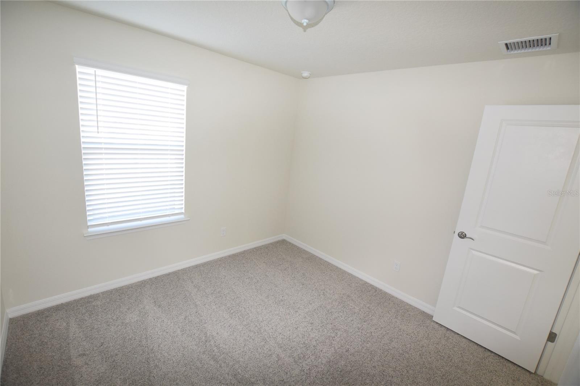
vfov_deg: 77.3
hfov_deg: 100.4
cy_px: 193
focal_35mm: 15
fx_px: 242
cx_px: 290
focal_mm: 10
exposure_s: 1/80
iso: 800
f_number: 4.5
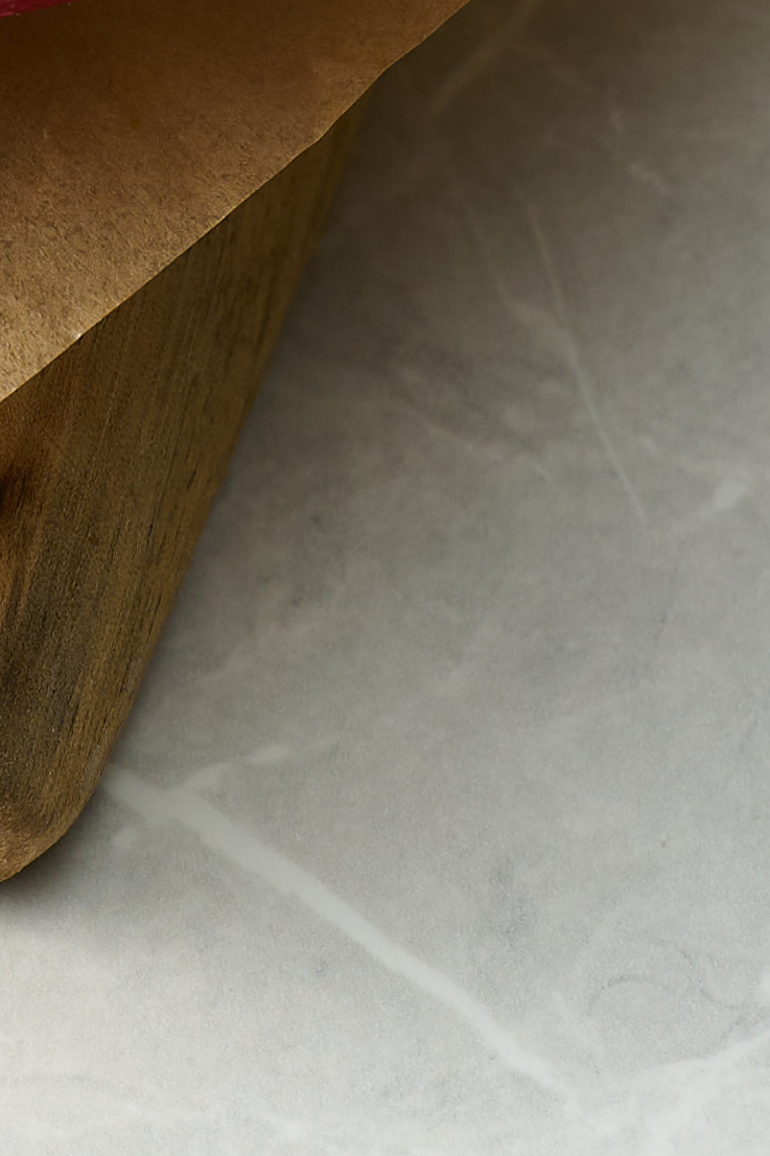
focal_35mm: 784
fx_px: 25159
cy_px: -2761
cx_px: -991
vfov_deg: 2.6
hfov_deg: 1.7
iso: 100
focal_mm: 105
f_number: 8
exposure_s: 1/160
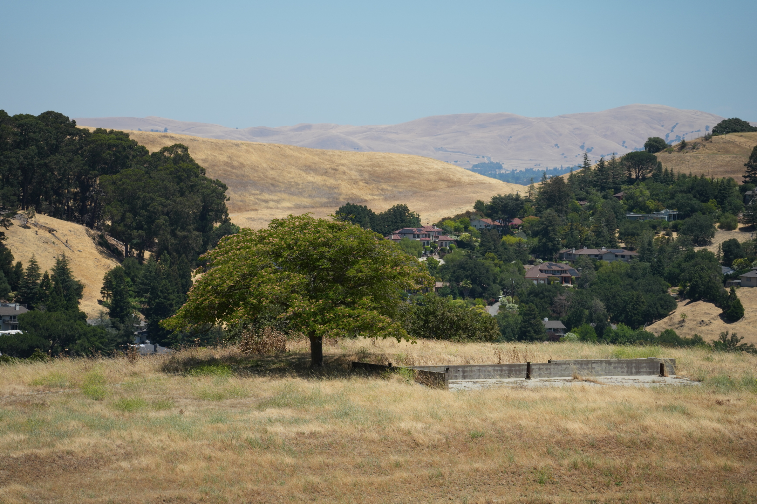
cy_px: 252
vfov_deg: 9.0
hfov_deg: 13.5
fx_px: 3196
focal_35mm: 152
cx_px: 378
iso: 320
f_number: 6.3
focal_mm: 152
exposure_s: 1/1250
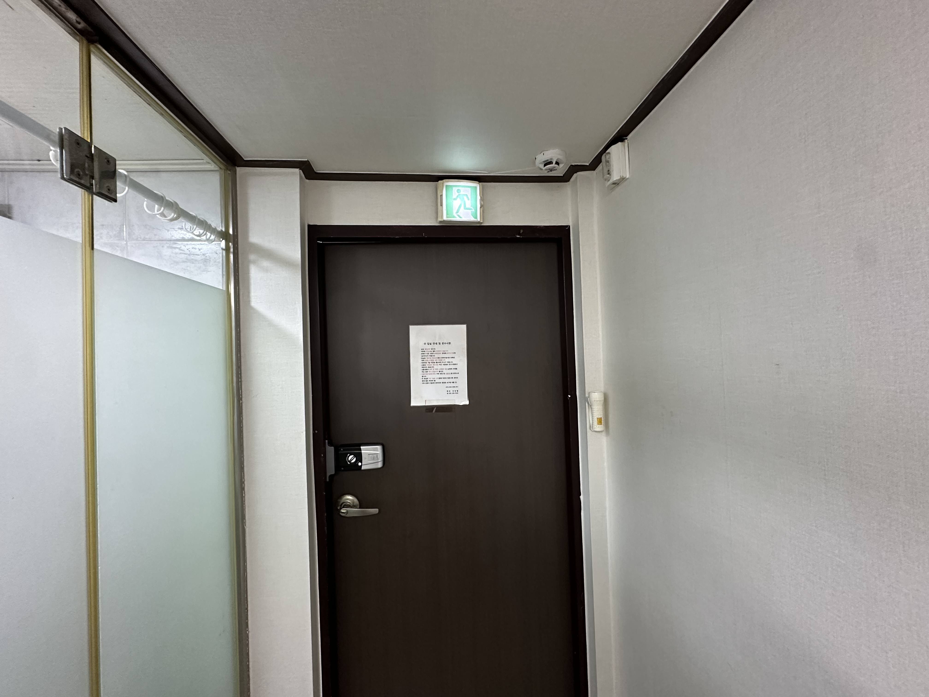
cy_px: 348
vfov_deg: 85.7
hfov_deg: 102.1
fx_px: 376
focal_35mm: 14
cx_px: 464
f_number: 2.2
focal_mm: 2.22
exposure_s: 1/60
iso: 400
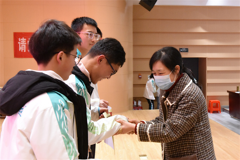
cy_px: 80
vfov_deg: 31.9
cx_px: 120
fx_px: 280
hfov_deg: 46.4
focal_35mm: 42
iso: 6400
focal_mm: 42
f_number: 5.6
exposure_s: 1/125
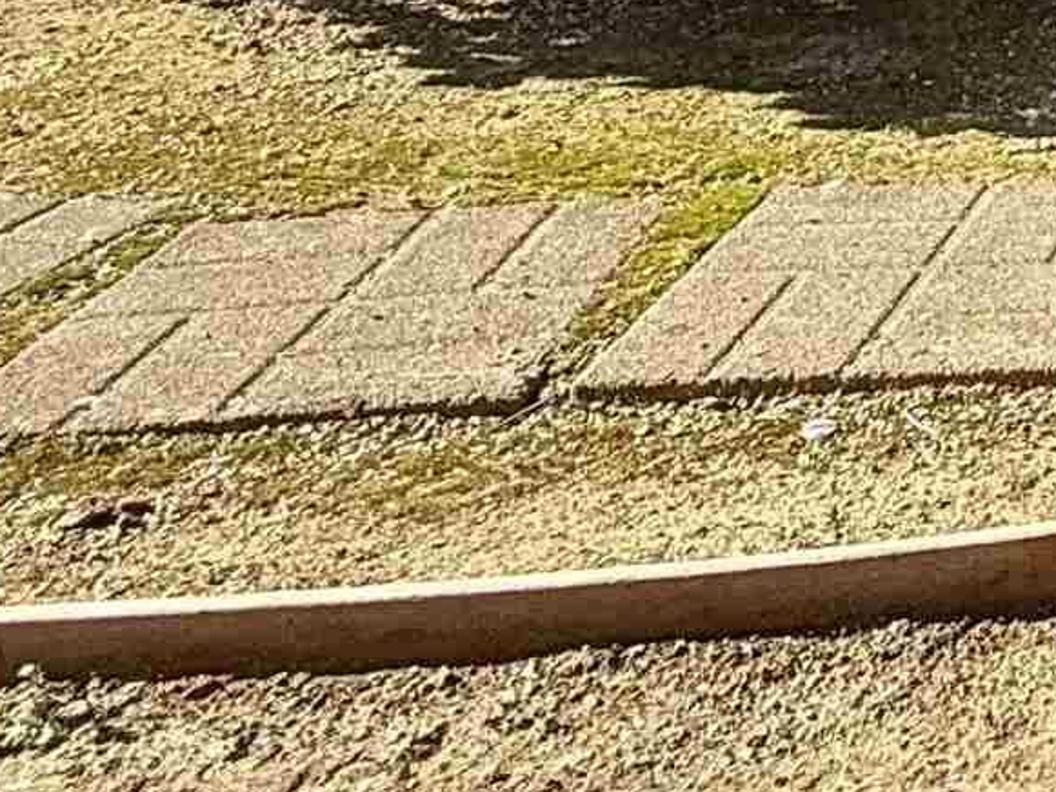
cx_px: 1838
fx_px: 2258
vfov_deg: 16.7
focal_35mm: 74
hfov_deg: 20.0
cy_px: -621
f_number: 2.2
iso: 64
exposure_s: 1/359
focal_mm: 2.22
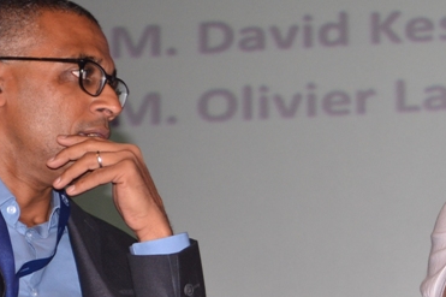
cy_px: 283
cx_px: 347
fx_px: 2308
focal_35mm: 186
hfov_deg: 11.0
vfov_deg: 7.3
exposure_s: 1/60
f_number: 5.6
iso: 400
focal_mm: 45
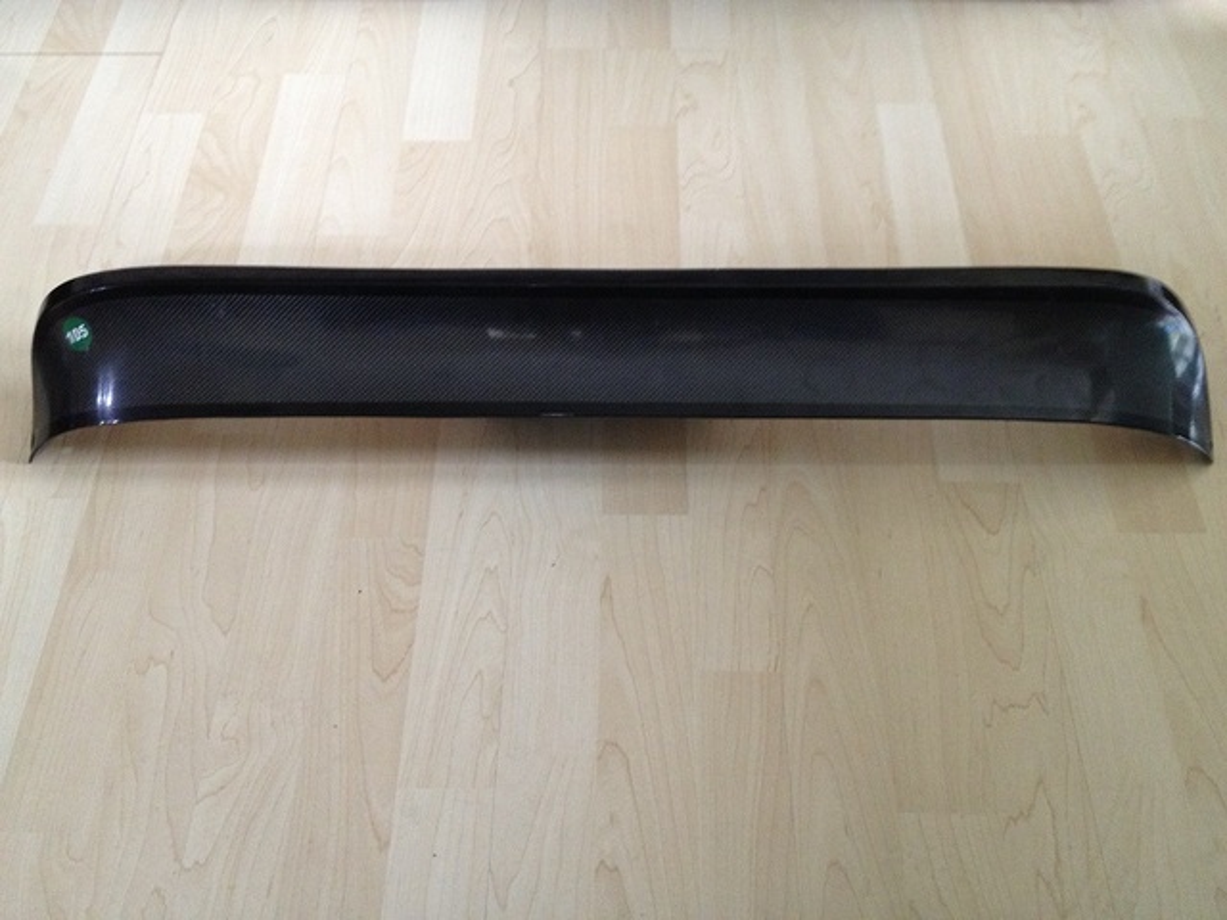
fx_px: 1241
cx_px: 614
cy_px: 460
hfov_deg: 52.6
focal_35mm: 35
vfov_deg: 40.7
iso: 200
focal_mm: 4.28
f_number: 2.4
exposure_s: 1/20
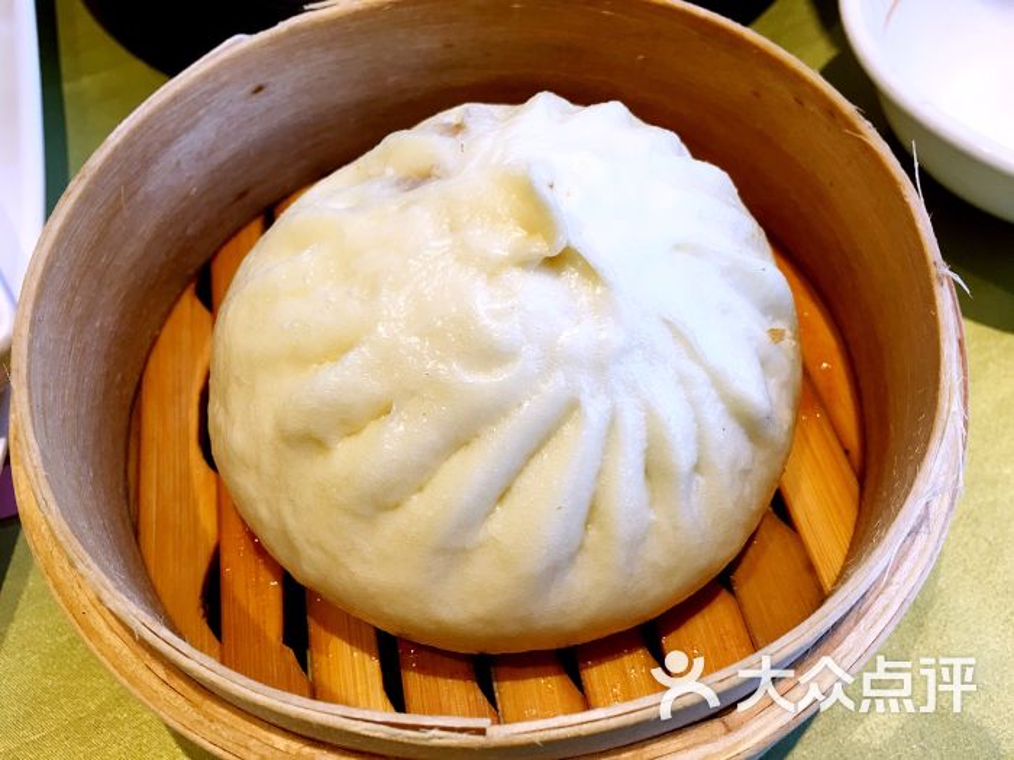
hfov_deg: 61.7
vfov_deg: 48.2
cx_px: 507
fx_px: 849
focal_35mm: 29
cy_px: 380
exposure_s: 1/33
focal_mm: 4.15
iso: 25
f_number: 2.2
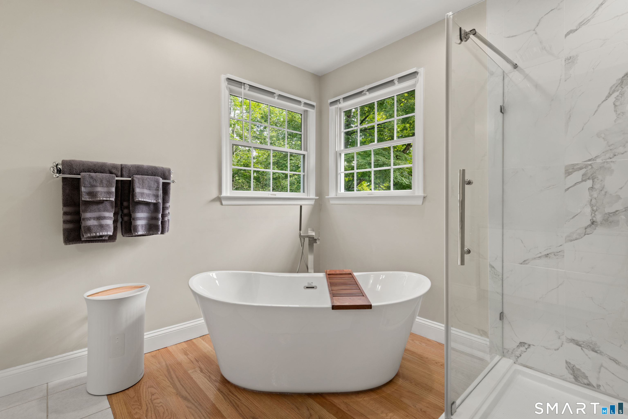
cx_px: 314
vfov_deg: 70.4
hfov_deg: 93.3
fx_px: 297
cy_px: 210
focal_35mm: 17
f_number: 11
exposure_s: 1/8
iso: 250
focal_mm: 17
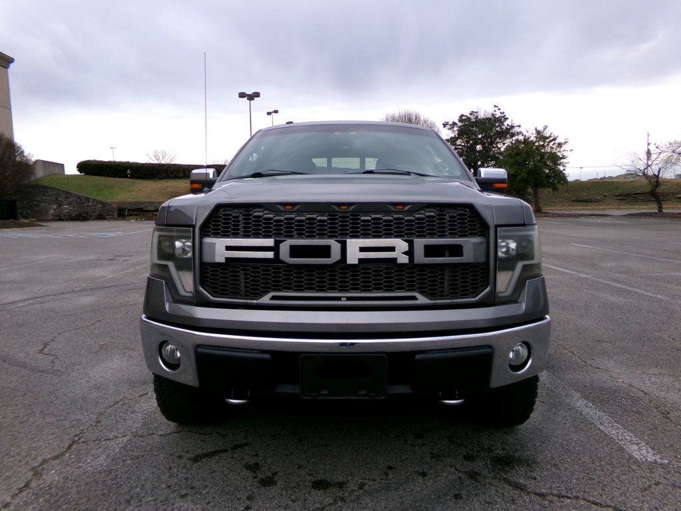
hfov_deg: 71.6
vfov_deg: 56.8
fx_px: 472
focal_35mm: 24
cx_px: 340
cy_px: 256
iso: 100
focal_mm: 4.3
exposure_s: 1/180
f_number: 3.7
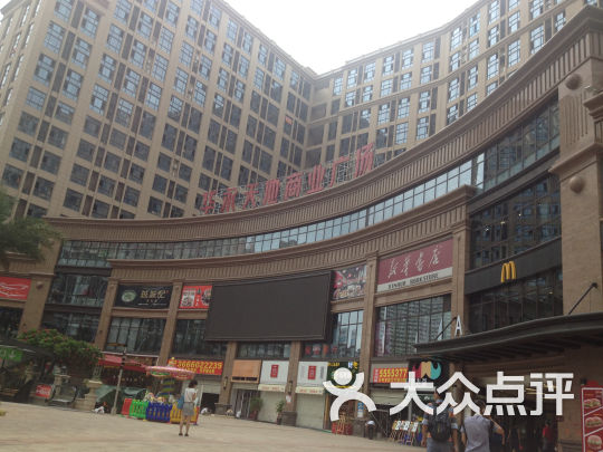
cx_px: 302
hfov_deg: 52.6
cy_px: 226
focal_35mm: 35
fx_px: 610
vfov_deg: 40.7
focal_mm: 4.28
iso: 50
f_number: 2.4
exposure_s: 1/312
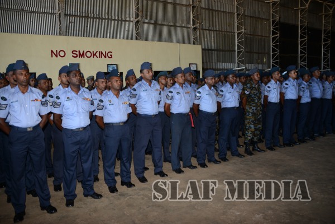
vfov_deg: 41.1
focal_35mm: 32
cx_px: 168
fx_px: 298
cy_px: 112
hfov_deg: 58.7
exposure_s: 1/80
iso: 400
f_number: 3.5
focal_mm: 32
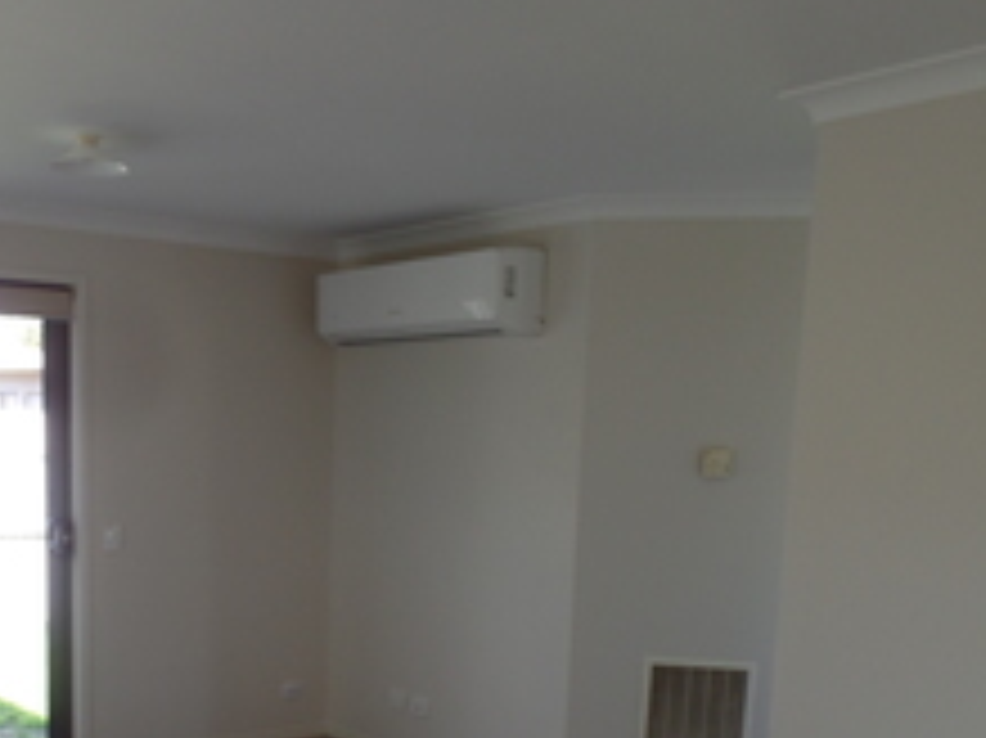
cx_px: 293
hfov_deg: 43.9
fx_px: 1196
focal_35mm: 42
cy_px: 630
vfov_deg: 33.0
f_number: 2.8
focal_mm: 4.1
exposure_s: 1/45
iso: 80
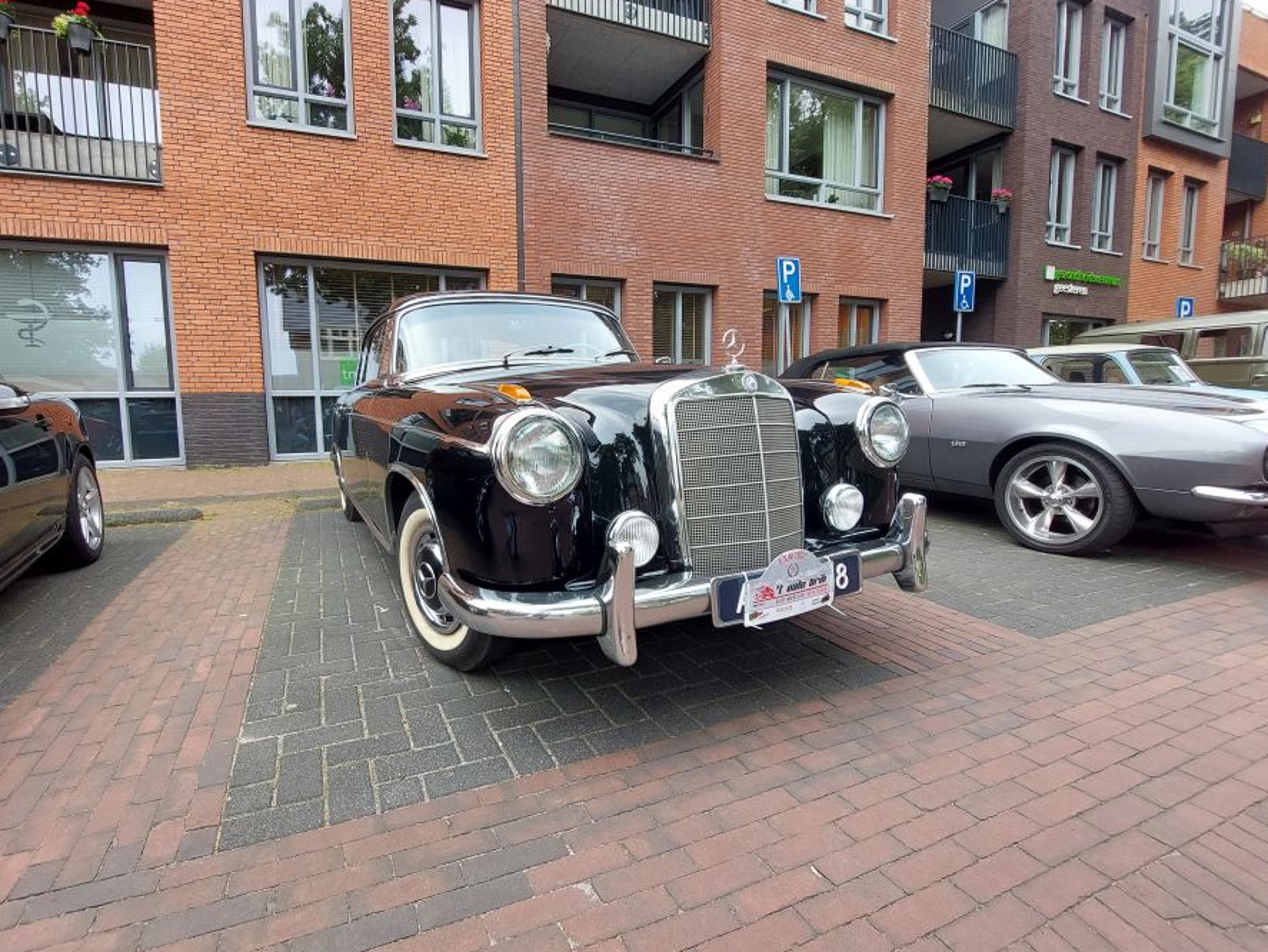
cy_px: 463
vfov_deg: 81.8
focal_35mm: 15
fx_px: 550
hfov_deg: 97.5
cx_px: 546
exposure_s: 1/234
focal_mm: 1.74
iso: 50
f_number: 2.2
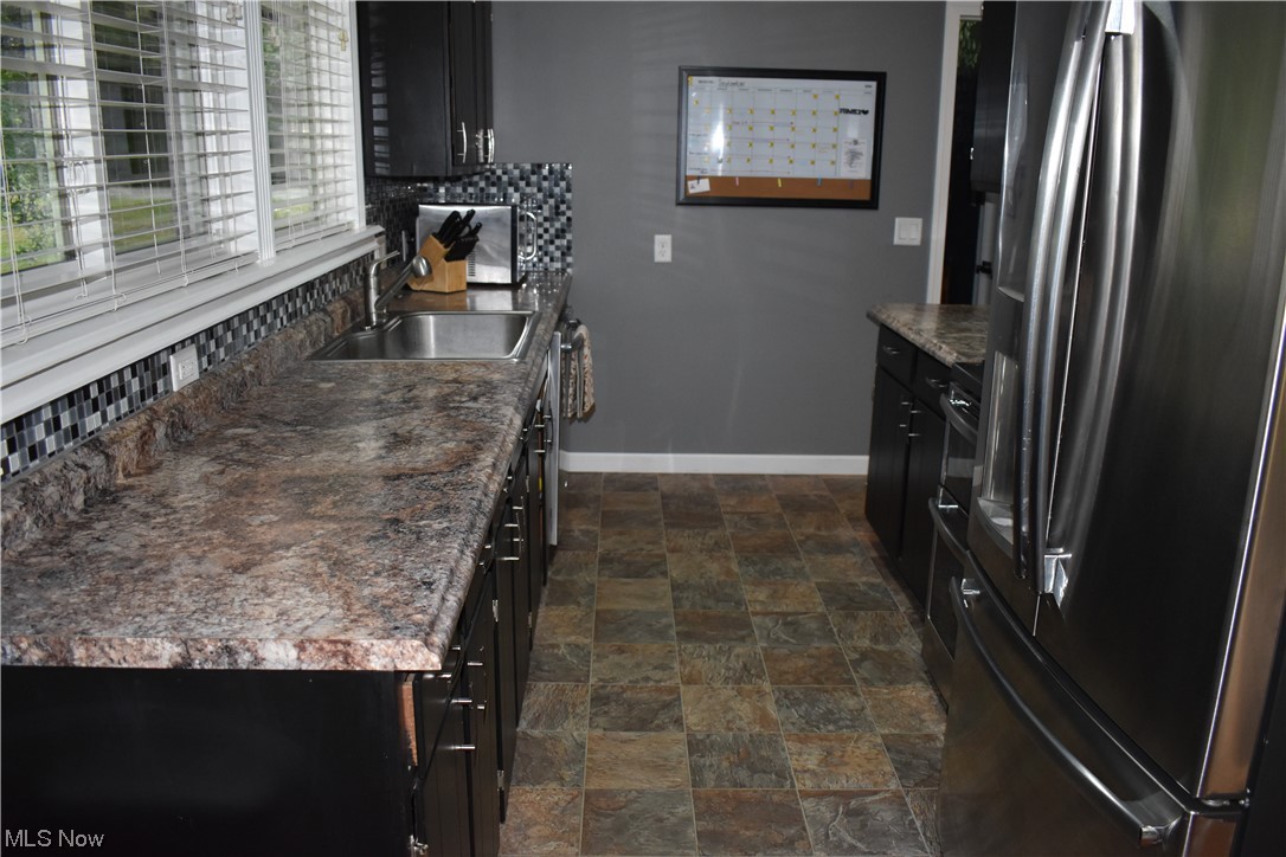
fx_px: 1072
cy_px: 428
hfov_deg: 61.9
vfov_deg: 43.6
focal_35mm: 30
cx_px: 643
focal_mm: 20
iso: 1400
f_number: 3.5
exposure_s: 1/125
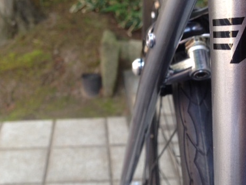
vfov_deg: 26.1
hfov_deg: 34.3
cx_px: 111
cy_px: 92
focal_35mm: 56
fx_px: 398
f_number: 2.4
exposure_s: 1/40
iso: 50
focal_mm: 4.12
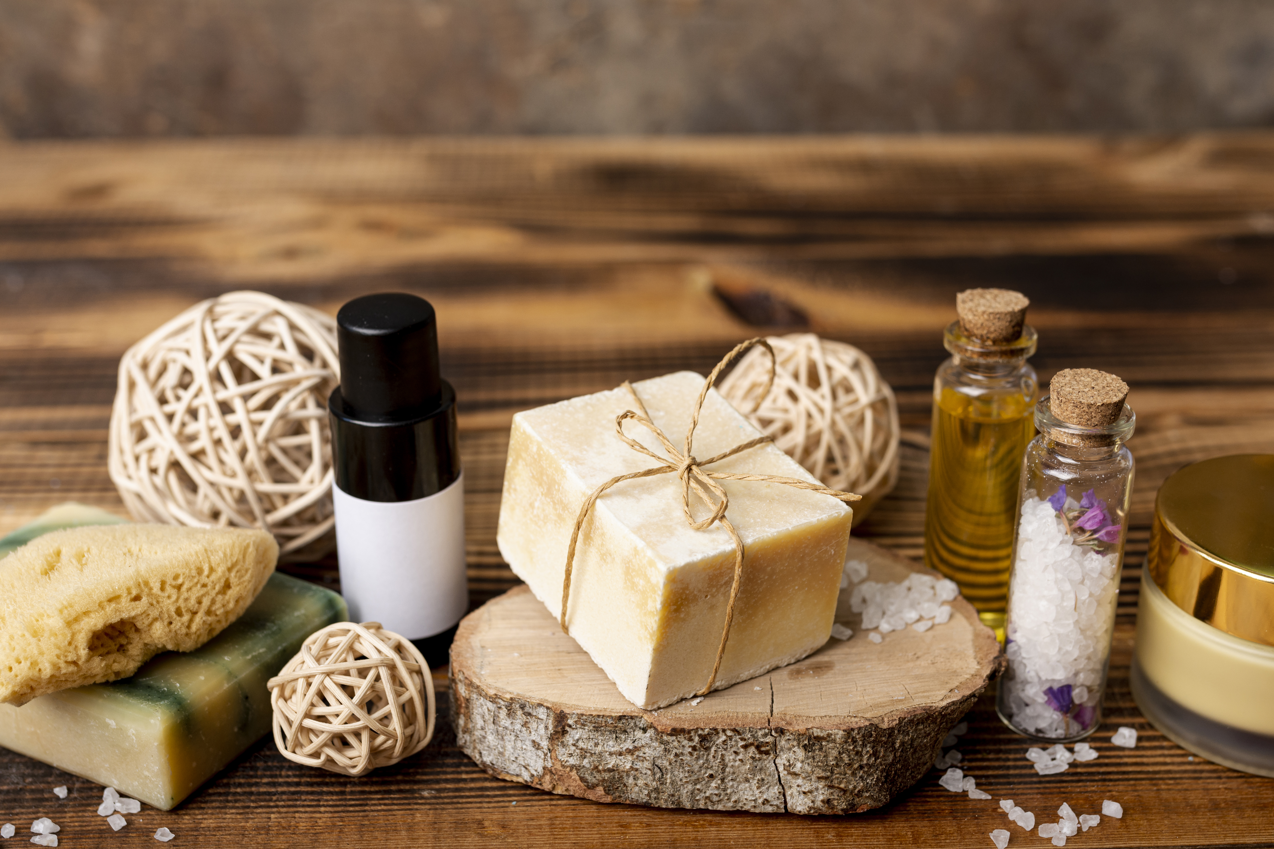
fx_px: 1858
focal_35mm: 52
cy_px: 424
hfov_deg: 37.9
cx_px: 637
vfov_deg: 25.7
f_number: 4.5
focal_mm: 35
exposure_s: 1/250
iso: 100
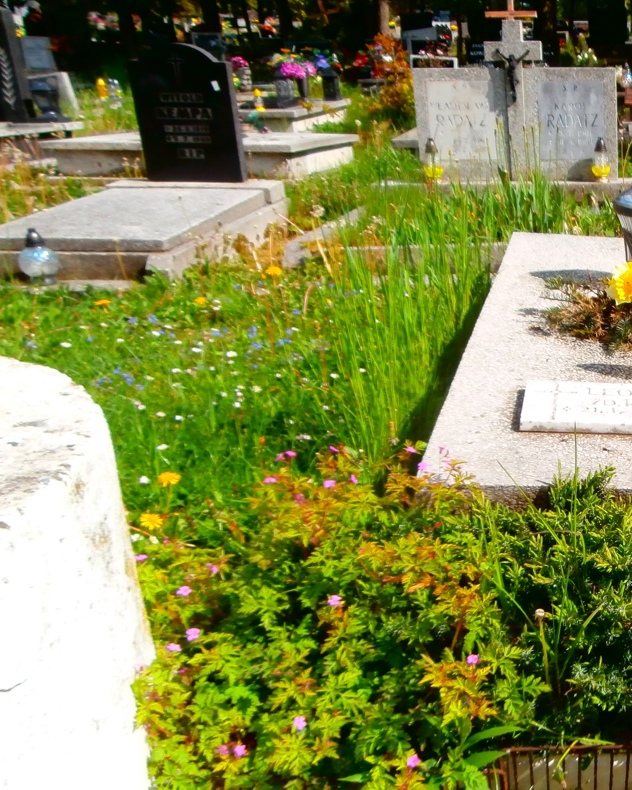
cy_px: 437
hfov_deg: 32.6
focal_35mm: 41
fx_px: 959
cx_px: 673
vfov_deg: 44.7
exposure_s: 1/1000
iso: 100
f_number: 3
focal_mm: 4.2
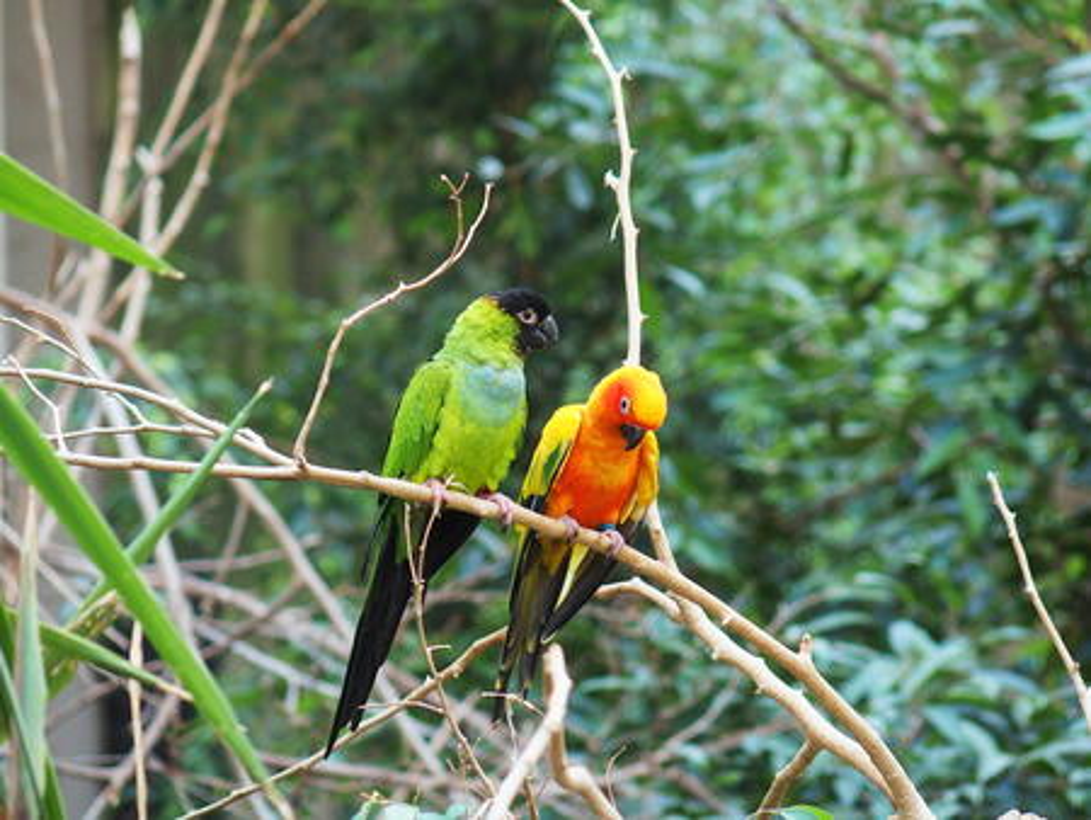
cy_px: 410
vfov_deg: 6.1
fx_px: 7631
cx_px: 546
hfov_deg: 8.2
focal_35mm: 242
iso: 160
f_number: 2.8
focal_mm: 51.4
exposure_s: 1/250
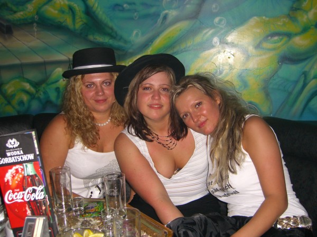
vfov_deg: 37.7
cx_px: 158
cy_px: 118
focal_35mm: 38
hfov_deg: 49.0
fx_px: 348
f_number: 2.8
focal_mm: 7.9
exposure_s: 1/60
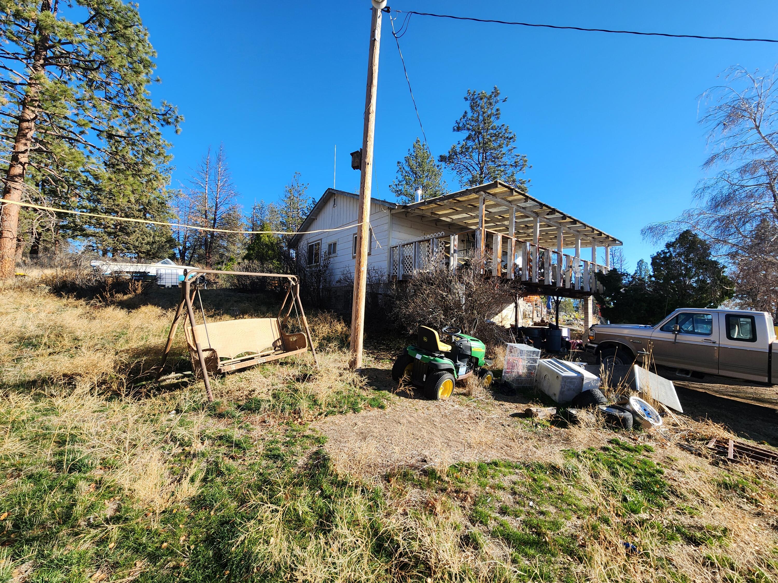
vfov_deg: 89.9
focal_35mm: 13
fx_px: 292
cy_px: 292
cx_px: 389
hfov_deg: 106.2
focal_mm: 2.2
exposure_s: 1/825
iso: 50
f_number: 2.2
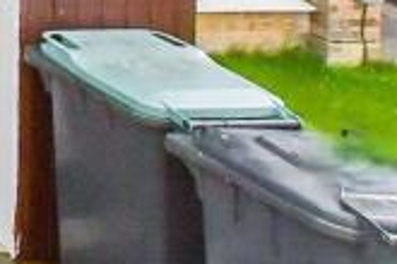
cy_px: -356
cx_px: -741
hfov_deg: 12.1
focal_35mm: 93
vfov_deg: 12.0
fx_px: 1026
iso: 400
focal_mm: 10
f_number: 8
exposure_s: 1/640
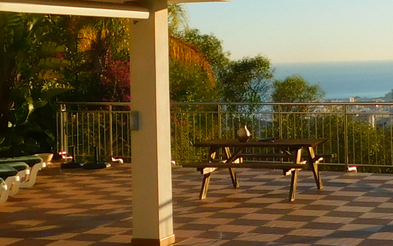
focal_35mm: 101
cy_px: -49
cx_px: 235
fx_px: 1082
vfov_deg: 12.6
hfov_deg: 20.6
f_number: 3
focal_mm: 4
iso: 125
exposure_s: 1/1250
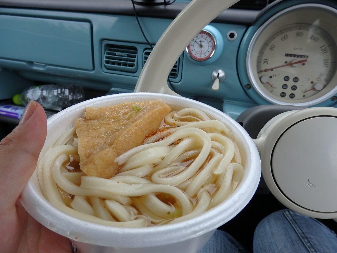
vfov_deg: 54.9
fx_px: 243
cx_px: 168
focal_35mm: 25
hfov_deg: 69.4
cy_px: 126
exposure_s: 1/400
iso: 125
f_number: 3
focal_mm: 4.5
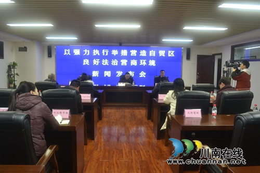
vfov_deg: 43.6
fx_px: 217
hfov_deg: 61.9
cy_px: 86
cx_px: 130
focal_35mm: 30
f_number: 4
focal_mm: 20
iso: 800
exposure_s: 1/60
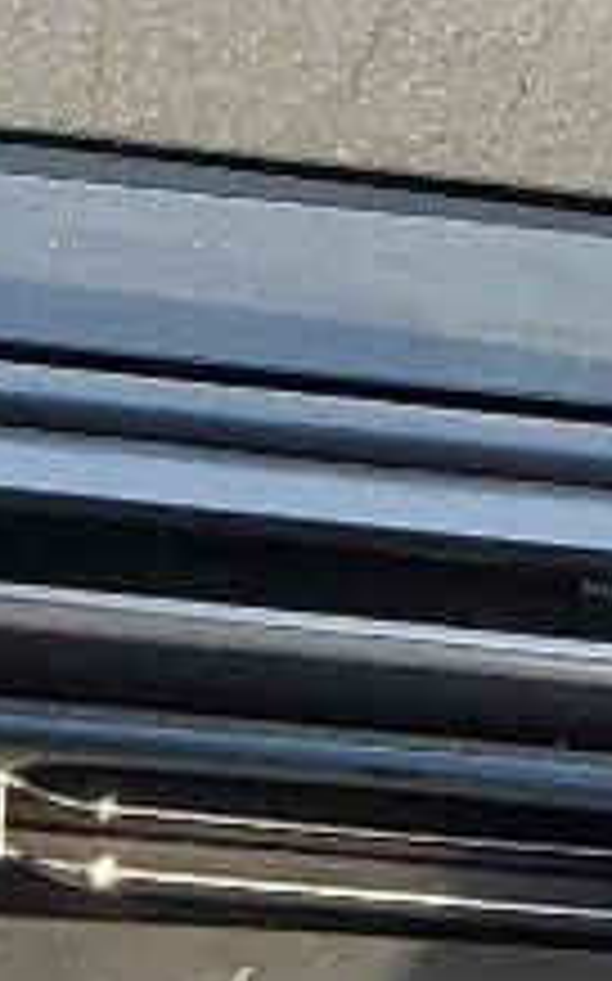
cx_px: -22
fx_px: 5398
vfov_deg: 9.7
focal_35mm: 202
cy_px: 1904
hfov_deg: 6.5
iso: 50
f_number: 1.5
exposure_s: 1/769
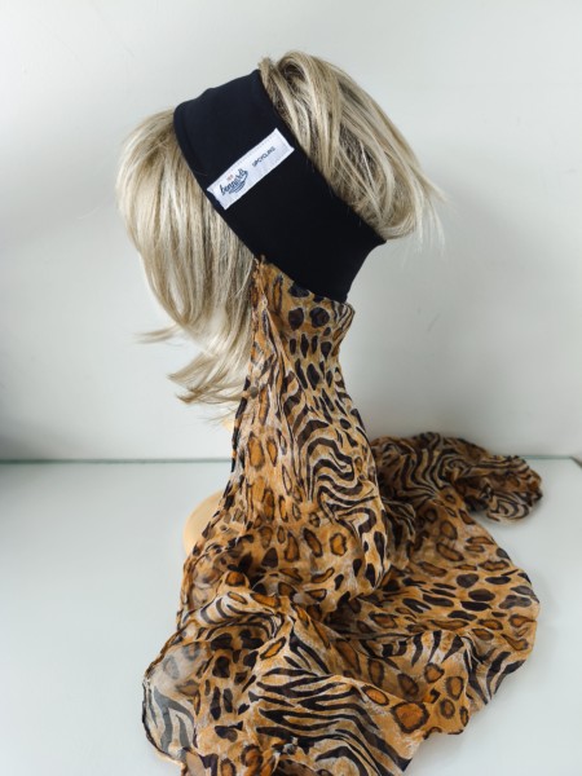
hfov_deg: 58.9
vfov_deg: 73.9
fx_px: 516
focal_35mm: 23
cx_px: 291
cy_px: 388
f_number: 1.65
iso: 50
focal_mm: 6.14
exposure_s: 1/30
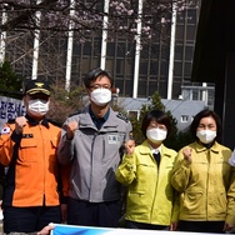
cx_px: 250
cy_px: 144
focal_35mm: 110
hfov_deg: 15.5
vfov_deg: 15.8
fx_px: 845
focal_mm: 38
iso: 400
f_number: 8
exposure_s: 1/1000
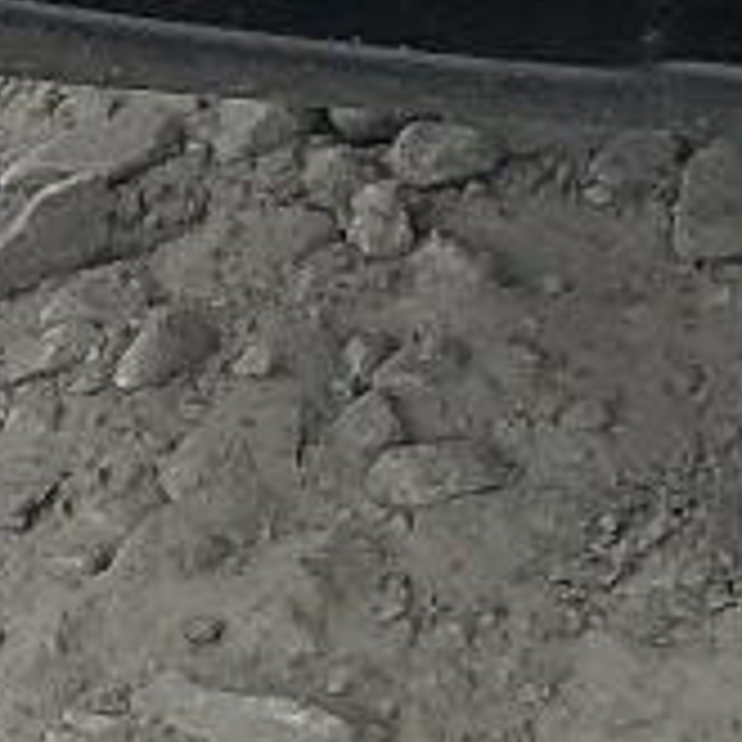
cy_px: -1835
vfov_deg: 6.7
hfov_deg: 6.8
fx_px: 5408
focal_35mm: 223
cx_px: 2523
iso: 50
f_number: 1.5
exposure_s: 1/435
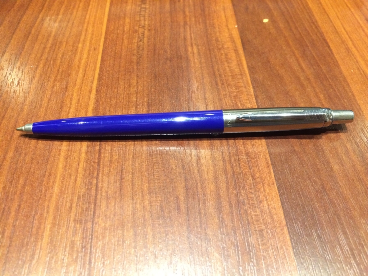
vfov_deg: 48.2
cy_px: 138
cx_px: 184
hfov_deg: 61.7
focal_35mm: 29
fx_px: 308
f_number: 2.2
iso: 250
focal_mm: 4.15
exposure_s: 1/30
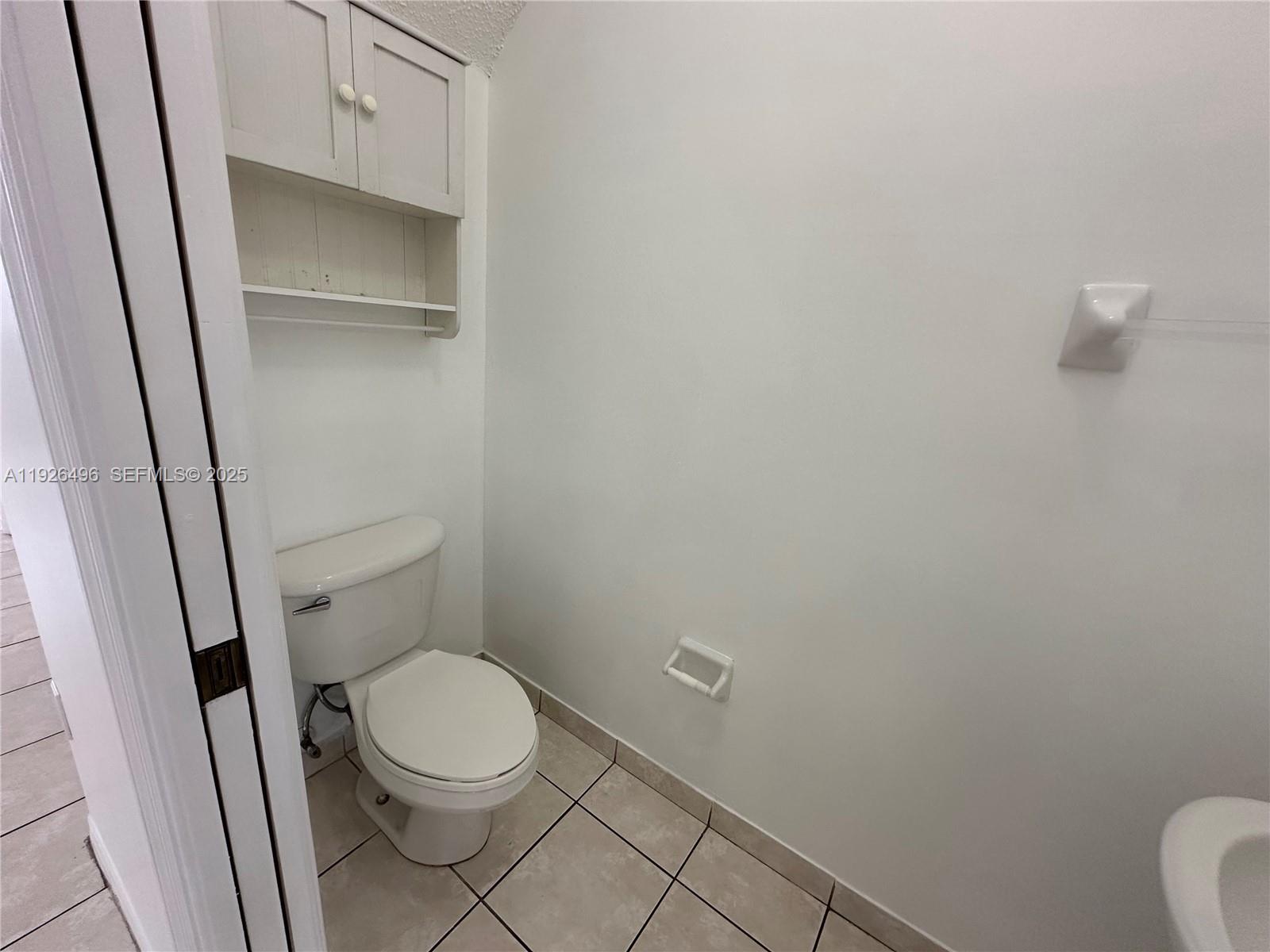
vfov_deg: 85.7
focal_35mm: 14
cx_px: 635
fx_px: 514
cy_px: 476
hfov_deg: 102.1
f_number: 2.2
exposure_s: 1/120
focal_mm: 2.22
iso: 200
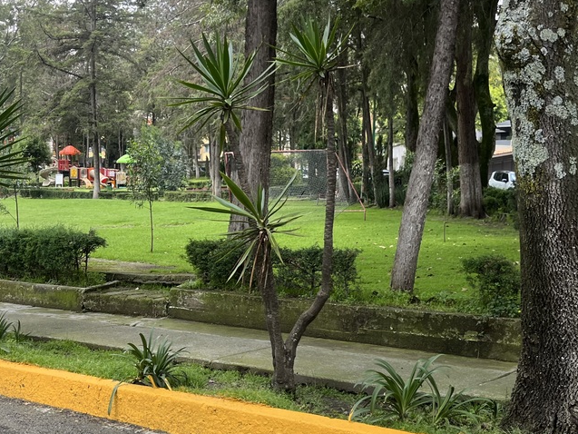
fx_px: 818
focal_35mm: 49
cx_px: 264
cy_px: 244
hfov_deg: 38.9
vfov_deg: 29.7
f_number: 1.6
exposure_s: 1/558
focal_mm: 5.1
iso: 50
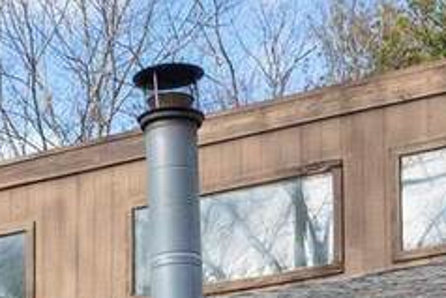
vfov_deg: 9.8
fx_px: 1599
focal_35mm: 129
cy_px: 615
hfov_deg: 15.8
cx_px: 82
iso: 1000
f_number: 11
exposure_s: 1/500
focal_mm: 24
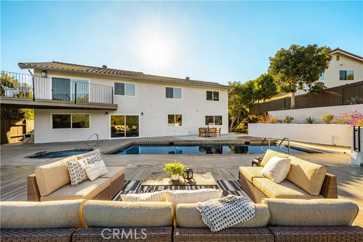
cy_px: 121
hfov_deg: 104.3
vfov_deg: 81.1
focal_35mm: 14
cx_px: 182
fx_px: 141
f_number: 13
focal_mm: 14
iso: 100
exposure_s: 1/200
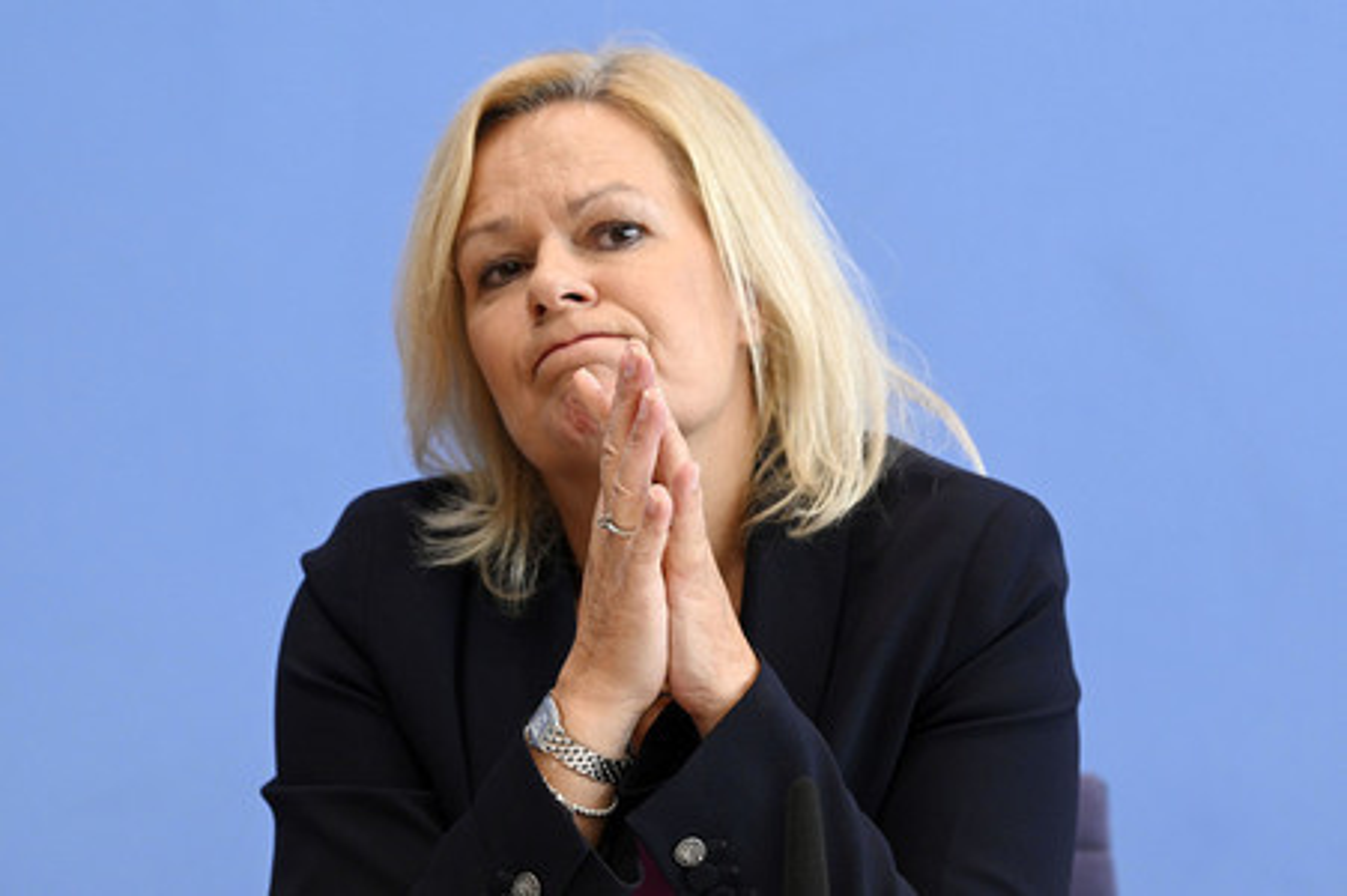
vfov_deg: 11.8
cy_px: 448
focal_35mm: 116
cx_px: 674
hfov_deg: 17.7
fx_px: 4337
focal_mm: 116
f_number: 5.6
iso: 3200
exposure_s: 1/640
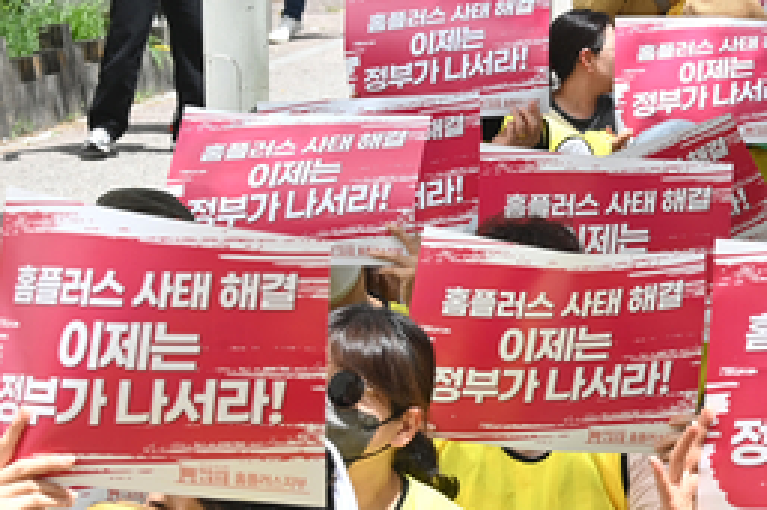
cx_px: 770
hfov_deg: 10.9
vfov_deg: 7.3
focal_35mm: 187
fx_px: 3981
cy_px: 432
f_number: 10
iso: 320
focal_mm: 80
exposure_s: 1/320
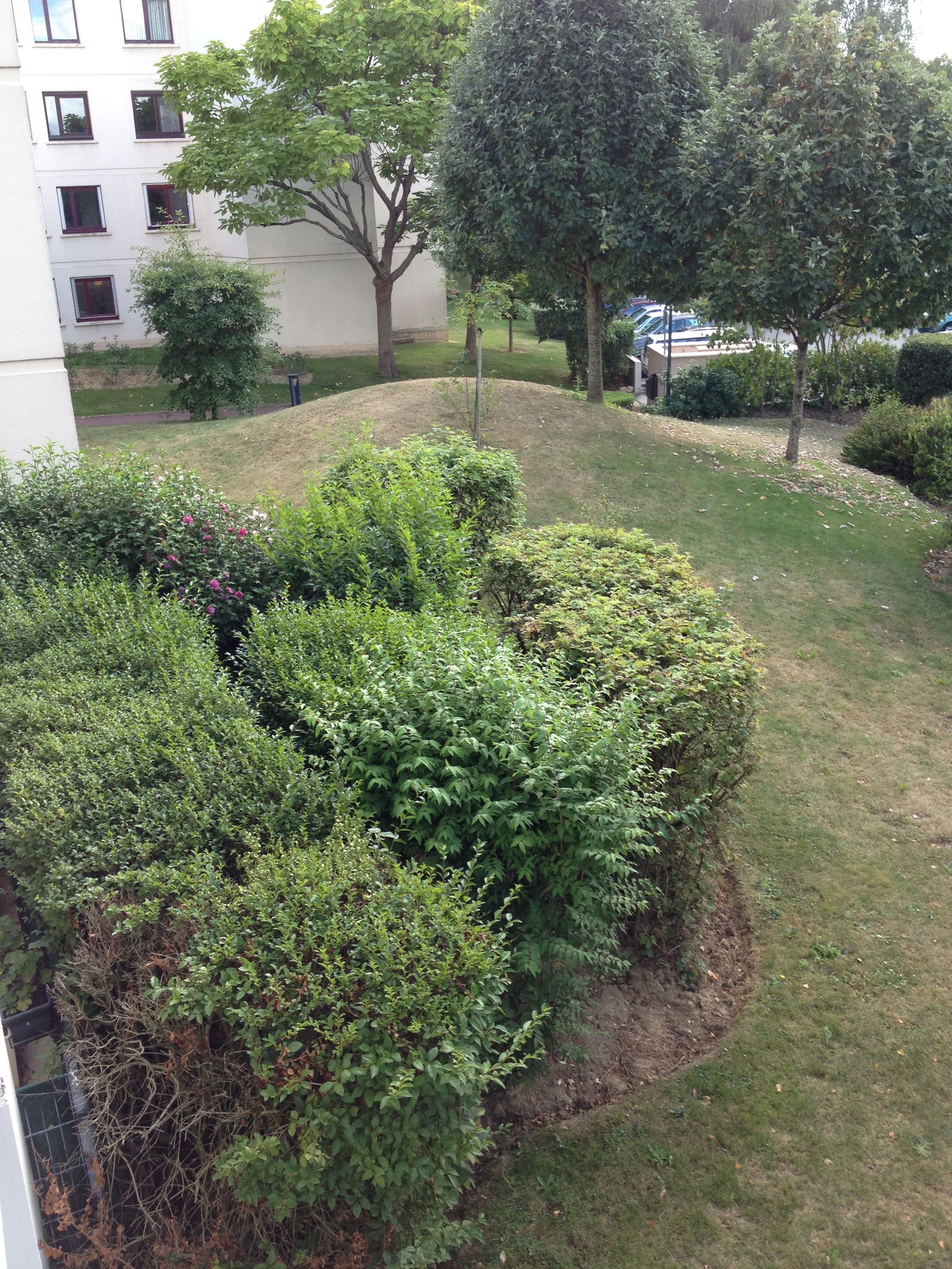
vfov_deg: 52.6
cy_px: 634
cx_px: 476
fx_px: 1283
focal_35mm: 35
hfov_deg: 40.7
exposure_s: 1/155
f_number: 2.4
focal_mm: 4.28
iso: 50
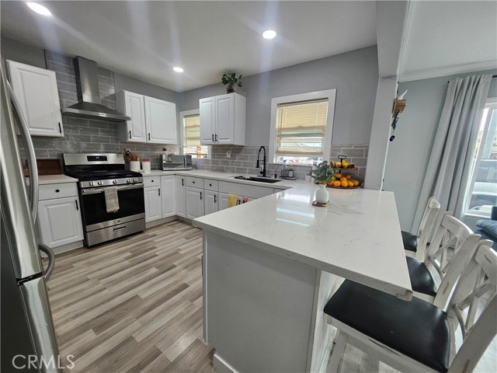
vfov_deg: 89.9
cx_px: 248
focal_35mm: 13
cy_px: 186
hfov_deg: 106.2
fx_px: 187
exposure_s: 1/60
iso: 80
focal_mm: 1.74
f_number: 2.2
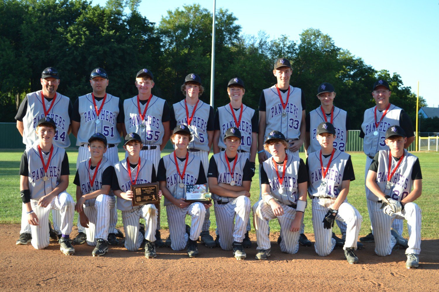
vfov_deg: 23.8
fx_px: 695
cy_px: 146
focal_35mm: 57
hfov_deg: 35.1
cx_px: 220
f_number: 5.6
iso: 125
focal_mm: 38
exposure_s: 1/125
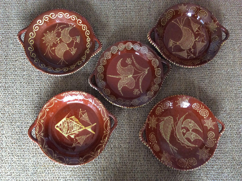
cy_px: 90
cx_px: 121
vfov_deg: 44.1
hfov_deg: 56.9
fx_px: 223
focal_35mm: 32
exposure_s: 1/24
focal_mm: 3.3
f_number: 2.4
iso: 250
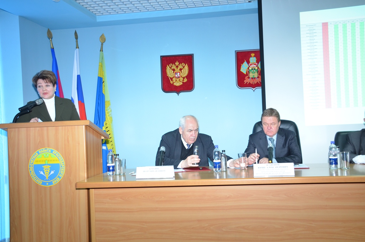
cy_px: 121
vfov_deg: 29.7
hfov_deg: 43.7
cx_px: 182
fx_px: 455
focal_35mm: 45
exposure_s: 1/60
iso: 640
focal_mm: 30
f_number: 4.2
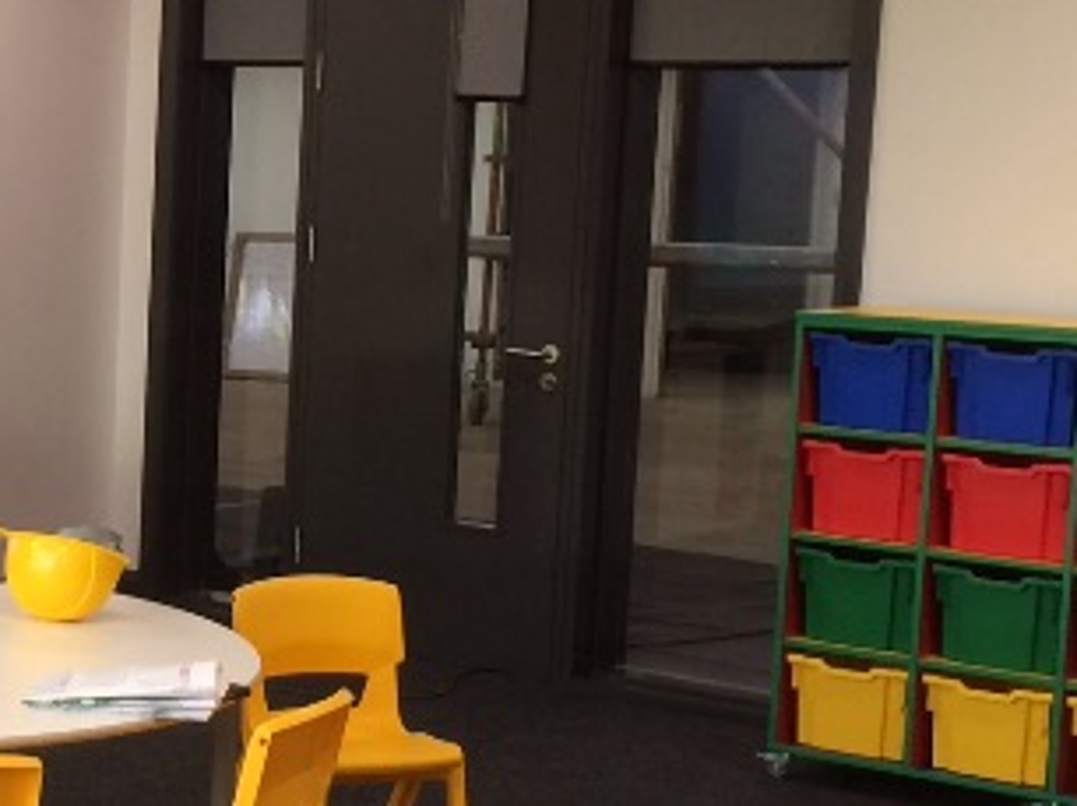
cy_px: 480
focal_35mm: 93
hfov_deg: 19.9
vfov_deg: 15.9
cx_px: -183
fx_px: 2891
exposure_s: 1/33
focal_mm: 4.15
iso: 50
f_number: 2.2
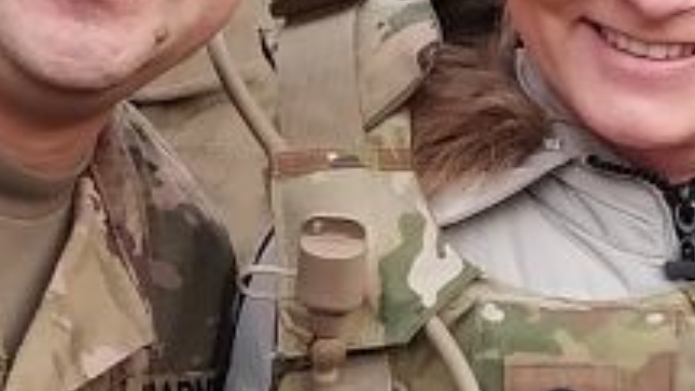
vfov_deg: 8.3
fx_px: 2691
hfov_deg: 14.7
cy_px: 165
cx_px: 307
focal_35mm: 146
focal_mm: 3.94
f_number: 1.9
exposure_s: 1/338
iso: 160
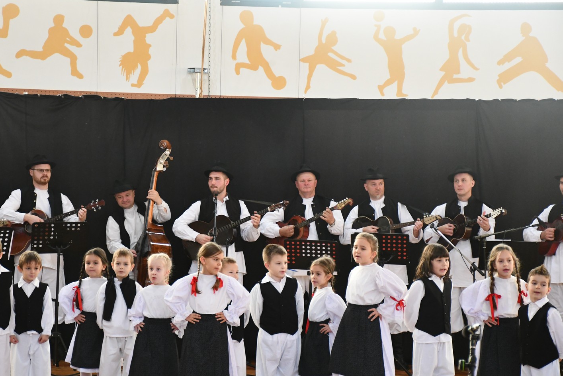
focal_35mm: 112
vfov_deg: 12.2
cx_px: 245
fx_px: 1752
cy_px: 212
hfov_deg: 18.3
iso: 2500
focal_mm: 66
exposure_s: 1/125
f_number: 5
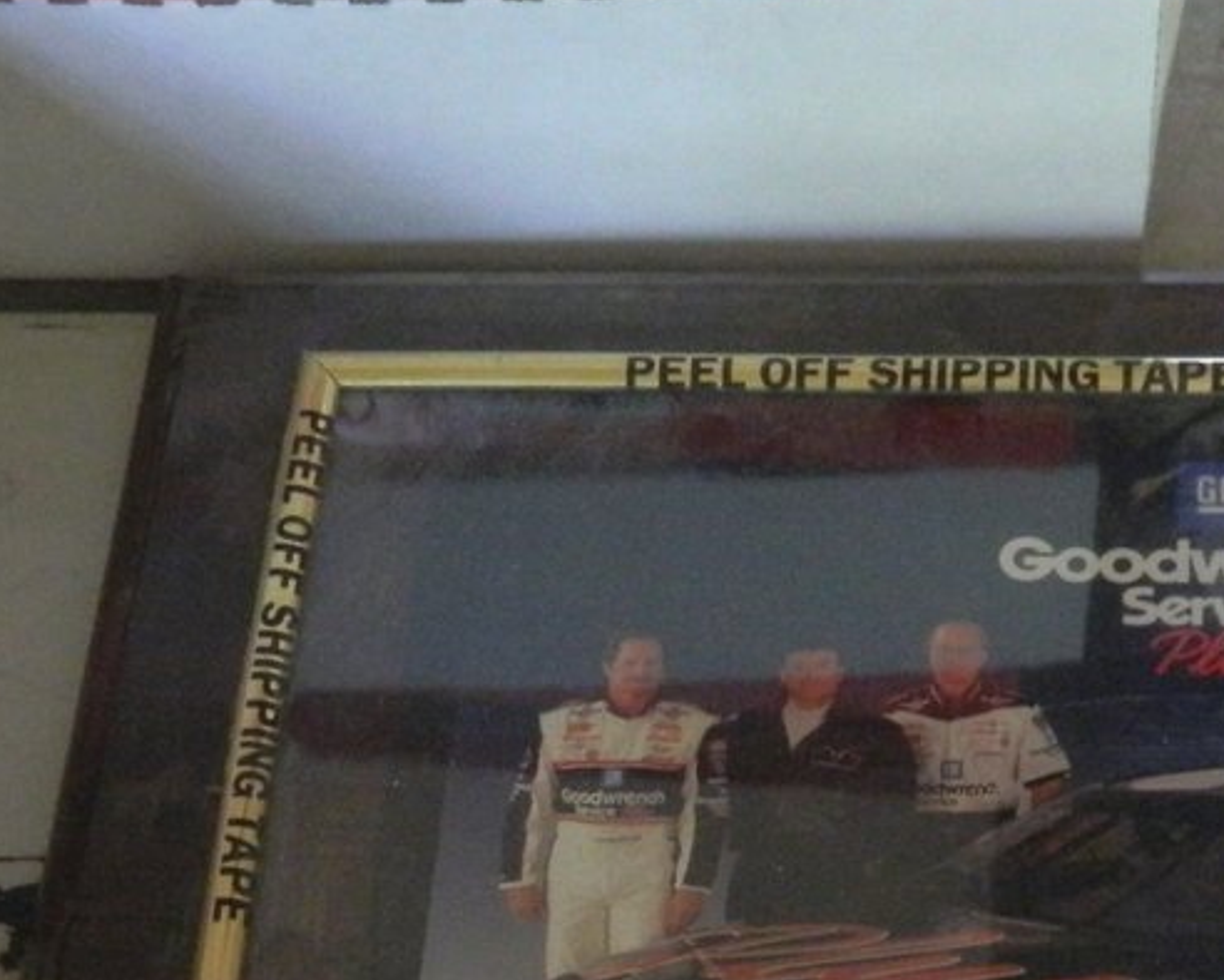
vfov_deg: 19.3
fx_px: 2718
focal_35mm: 75
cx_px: 753
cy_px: 1180
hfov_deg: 25.3
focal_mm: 4.5
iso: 400
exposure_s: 1/10
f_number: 3.1
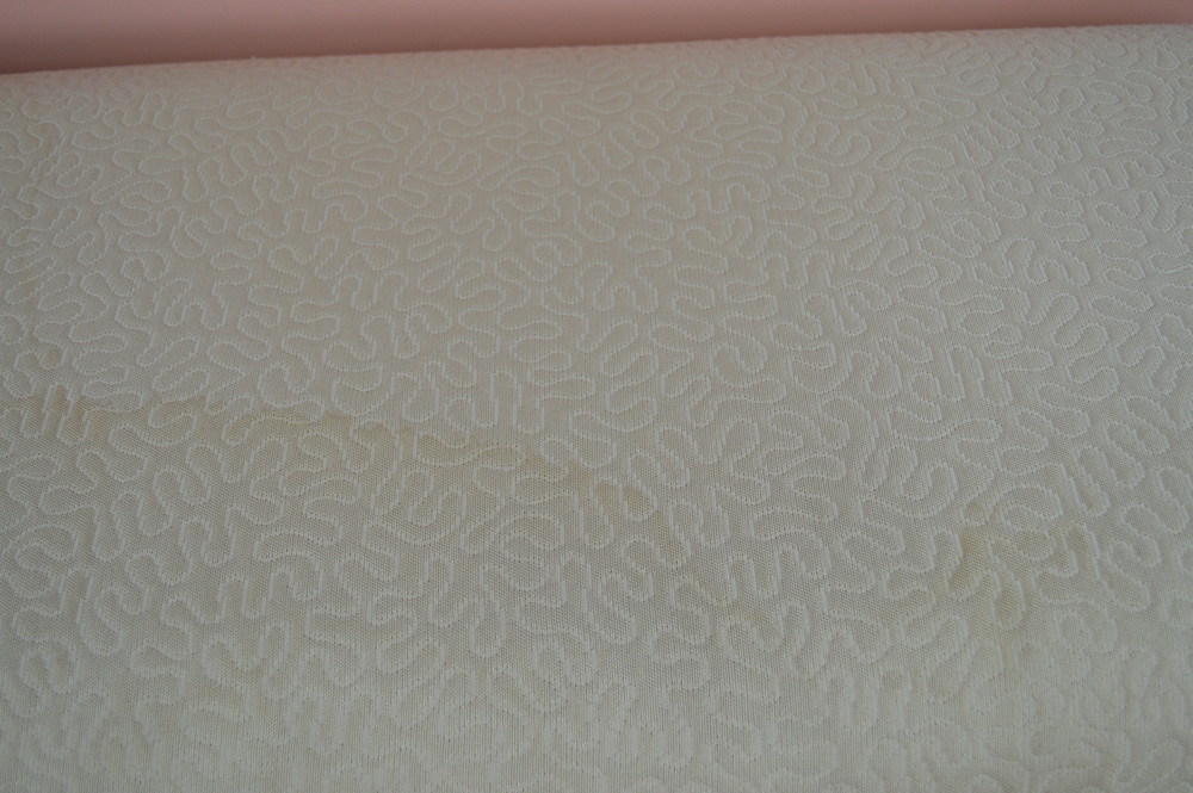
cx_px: 596
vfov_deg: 39.9
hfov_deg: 57.3
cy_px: 396
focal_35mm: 33
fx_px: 1093
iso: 400
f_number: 5
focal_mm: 22
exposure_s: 1/100
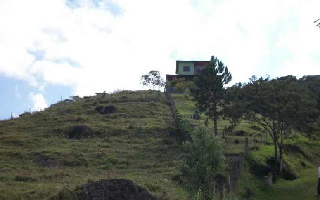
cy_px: 113
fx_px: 305
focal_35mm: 35
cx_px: 156
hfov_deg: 55.3
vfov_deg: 36.3
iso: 200
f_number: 8.8
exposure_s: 1/320
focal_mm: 5.7
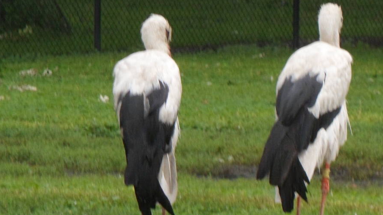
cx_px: 253
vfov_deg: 2.3
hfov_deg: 4.1
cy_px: 128
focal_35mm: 529
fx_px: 5371
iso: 160
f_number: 5.9
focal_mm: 46.8
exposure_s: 1/60
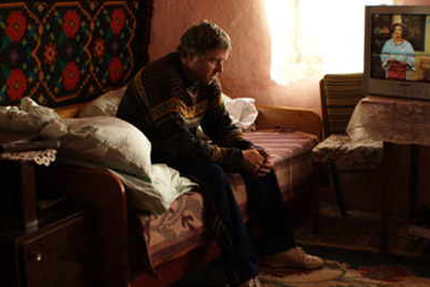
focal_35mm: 76
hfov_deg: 26.6
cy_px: 140
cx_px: 225
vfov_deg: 18.0
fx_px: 908
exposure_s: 1/50
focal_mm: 40
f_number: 4
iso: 800
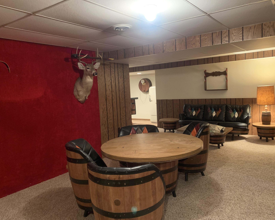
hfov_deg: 62.2
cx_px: 139
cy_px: 111
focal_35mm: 28
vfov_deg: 51.5
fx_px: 228
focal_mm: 4.25
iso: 640
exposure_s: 1/30
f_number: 1.8
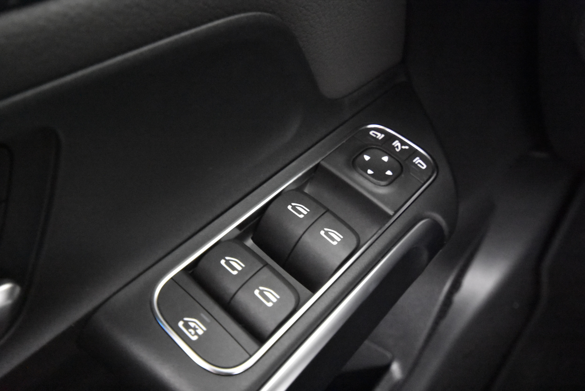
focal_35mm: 30
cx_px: 292
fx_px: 488
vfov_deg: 43.7
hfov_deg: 61.9
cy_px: 196
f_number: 5.6
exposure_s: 1/8
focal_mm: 20
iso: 12800
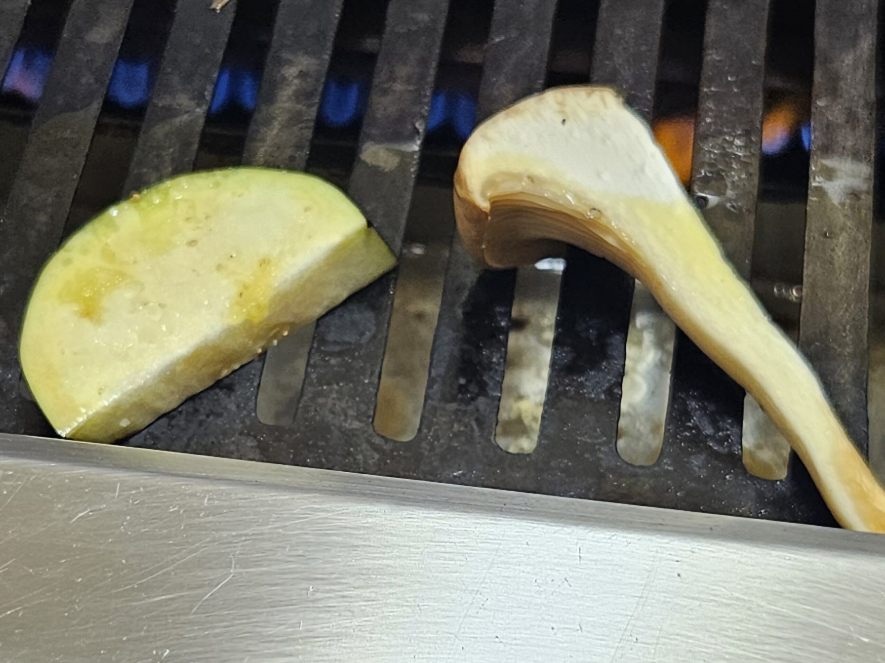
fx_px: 588
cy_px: 332
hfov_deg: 73.9
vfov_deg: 58.9
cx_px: 442
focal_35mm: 23
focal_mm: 5.4
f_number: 1.8
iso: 200
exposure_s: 1/120
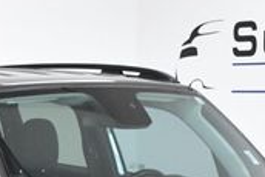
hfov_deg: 14.1
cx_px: 108
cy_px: 311
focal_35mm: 145
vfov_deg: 9.1
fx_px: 1068
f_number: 9
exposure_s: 1/320
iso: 2500
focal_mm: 26
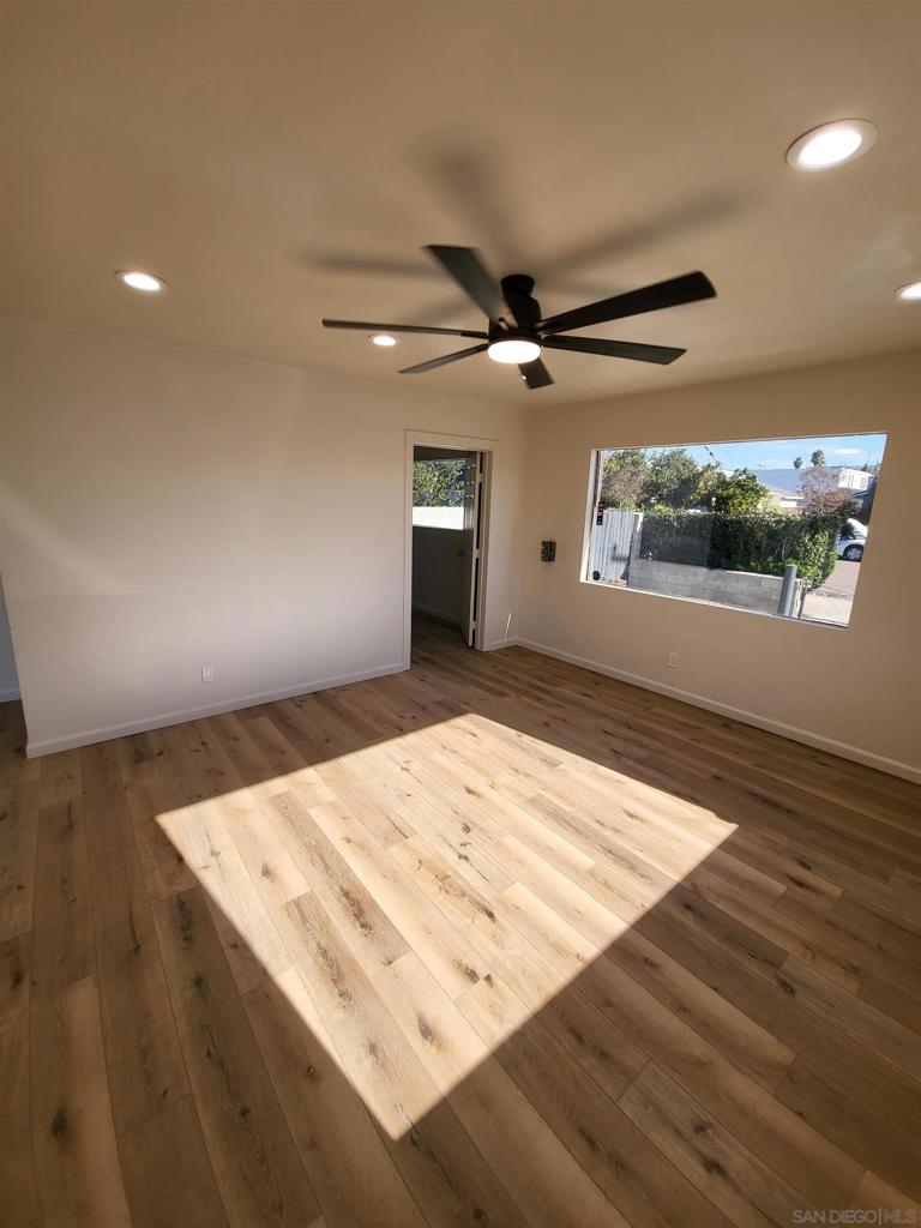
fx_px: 461
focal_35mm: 13
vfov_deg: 106.2
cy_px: 614
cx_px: 460
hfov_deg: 89.9
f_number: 2.2
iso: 32
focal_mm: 1.74
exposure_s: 1/120
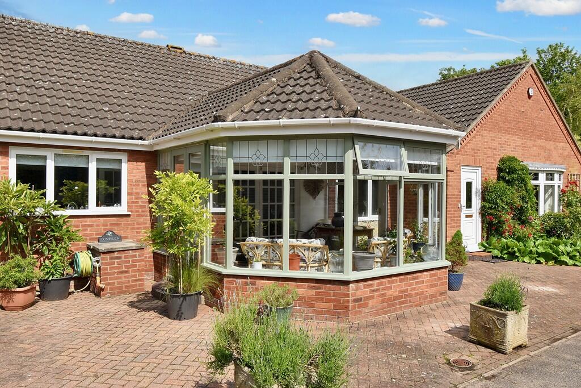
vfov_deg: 47.9
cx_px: 290
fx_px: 436
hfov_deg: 67.4
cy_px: 194
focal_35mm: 27
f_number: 9
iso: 100
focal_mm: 18
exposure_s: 1/320
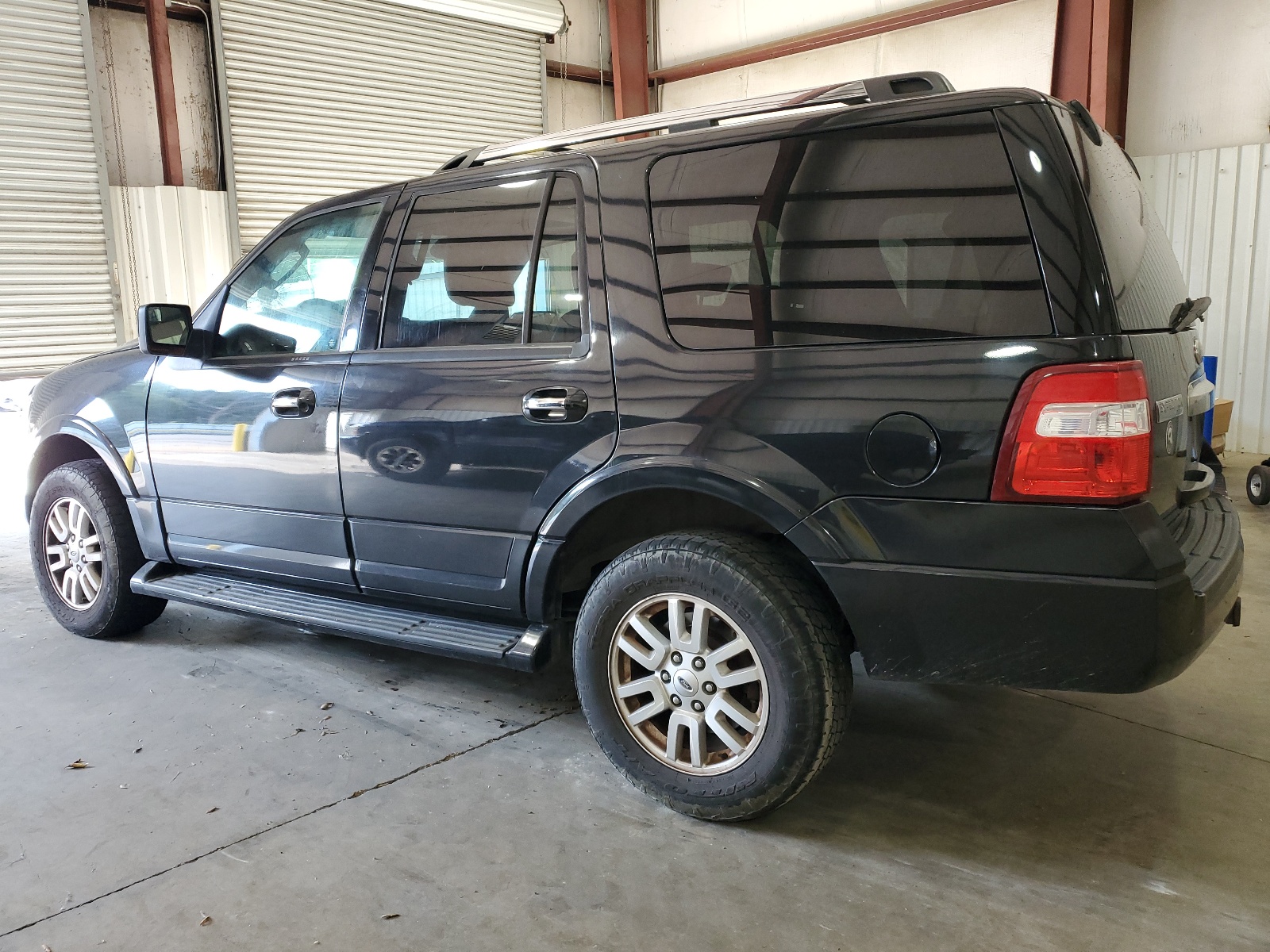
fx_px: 954
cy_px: 476
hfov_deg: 67.3
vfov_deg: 53.1
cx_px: 635
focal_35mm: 26
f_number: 1.5
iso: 121
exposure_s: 1/60.2
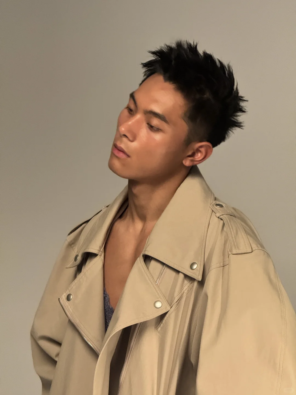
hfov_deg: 12.3
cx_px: 148
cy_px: 198
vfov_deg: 16.4
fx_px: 1368
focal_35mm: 120
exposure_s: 1/33
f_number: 2.8
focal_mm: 15.66
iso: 800
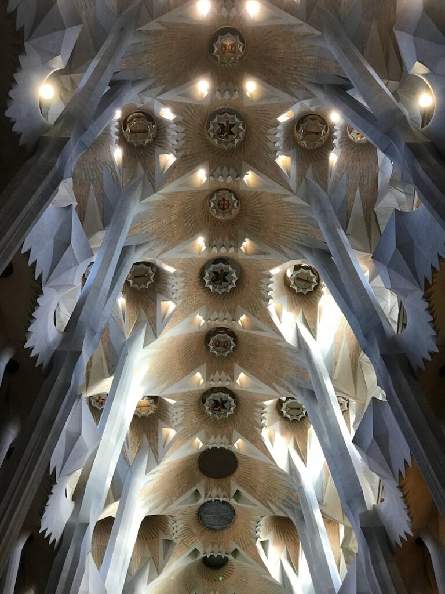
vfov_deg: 33.8
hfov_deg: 25.7
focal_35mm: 57
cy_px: 297
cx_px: 222
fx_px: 977
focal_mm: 6.6
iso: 80
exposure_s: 1/50
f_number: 2.8
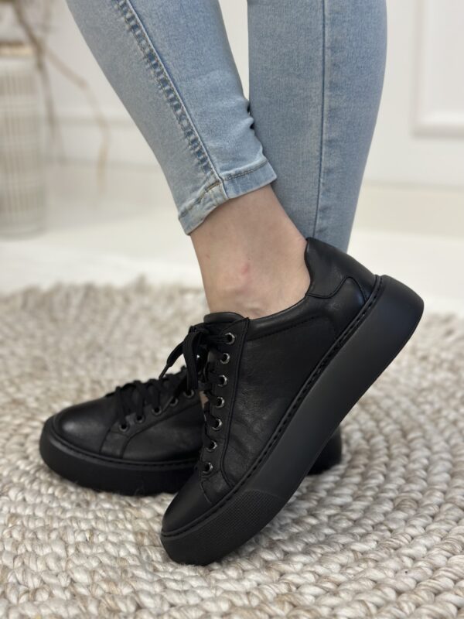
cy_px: 310
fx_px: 858
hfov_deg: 30.3
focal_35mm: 48
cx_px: 232
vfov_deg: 39.7
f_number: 1.78
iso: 160
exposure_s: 1/100
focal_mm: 6.86
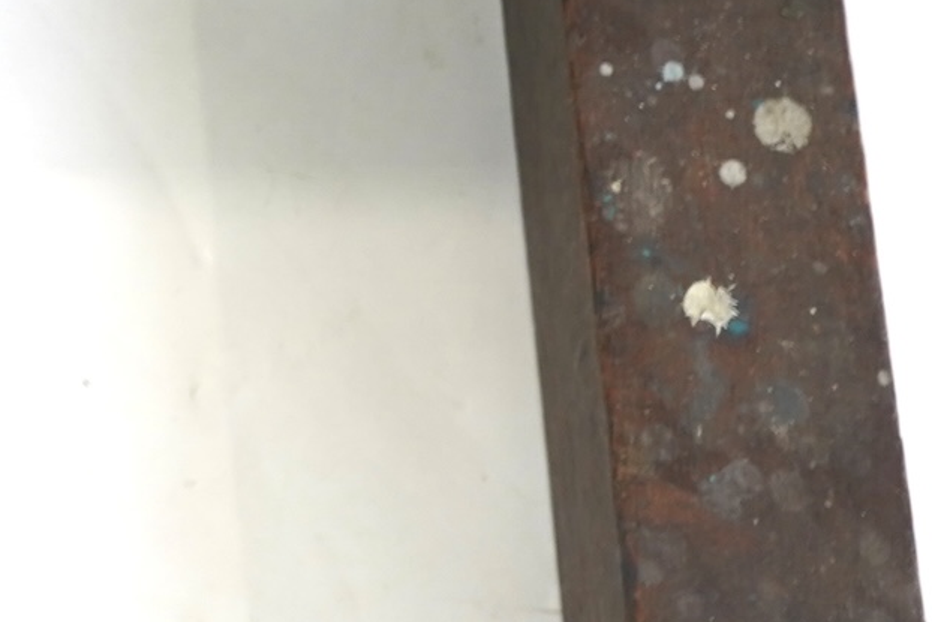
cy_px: -247
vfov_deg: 8.2
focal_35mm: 164
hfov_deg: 11.9
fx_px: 4246
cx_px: -512
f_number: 5.6
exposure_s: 1/80
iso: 640
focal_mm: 34
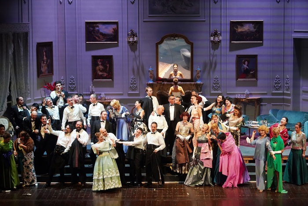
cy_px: 103
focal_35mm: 95
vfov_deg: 14.4
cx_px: 154
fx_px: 813
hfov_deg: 21.5
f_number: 3.2
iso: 6400
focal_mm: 95
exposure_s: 1/400
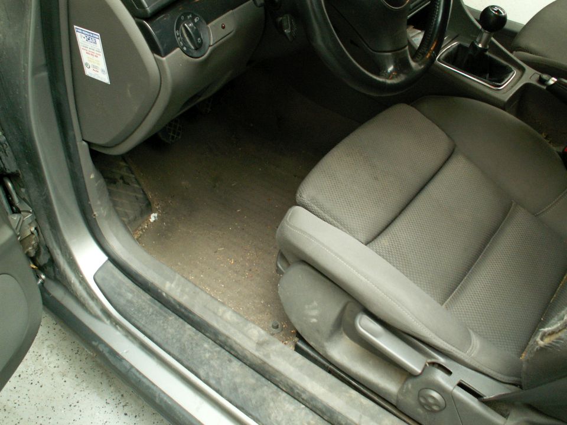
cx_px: 284
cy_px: 212
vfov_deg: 40.7
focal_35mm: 35
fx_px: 573
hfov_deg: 52.6
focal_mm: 5.86
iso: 160
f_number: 2.8
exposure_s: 1/15
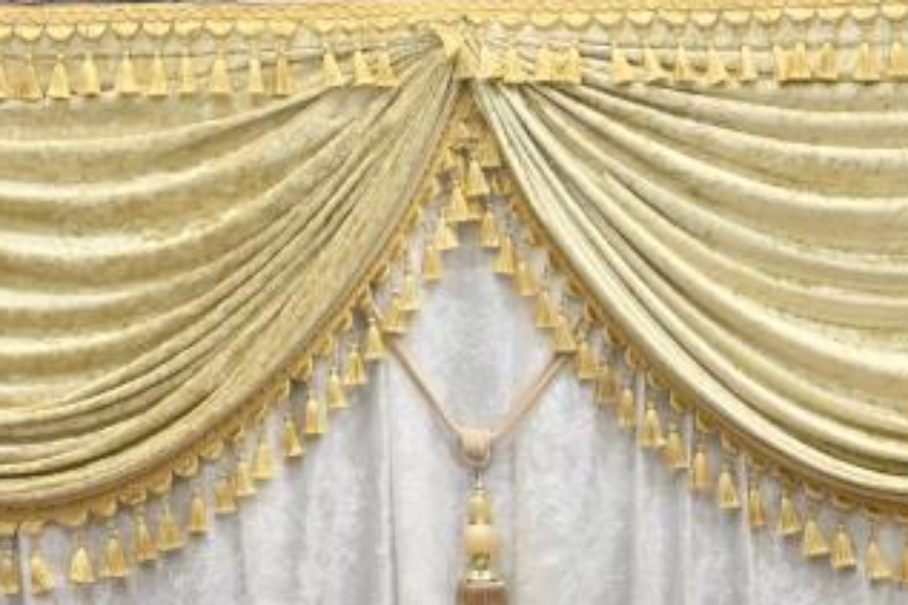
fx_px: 15881
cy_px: -195
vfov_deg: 2.2
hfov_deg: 3.3
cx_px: 490
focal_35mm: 630
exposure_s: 1/500
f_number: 2.8
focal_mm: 130
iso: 800
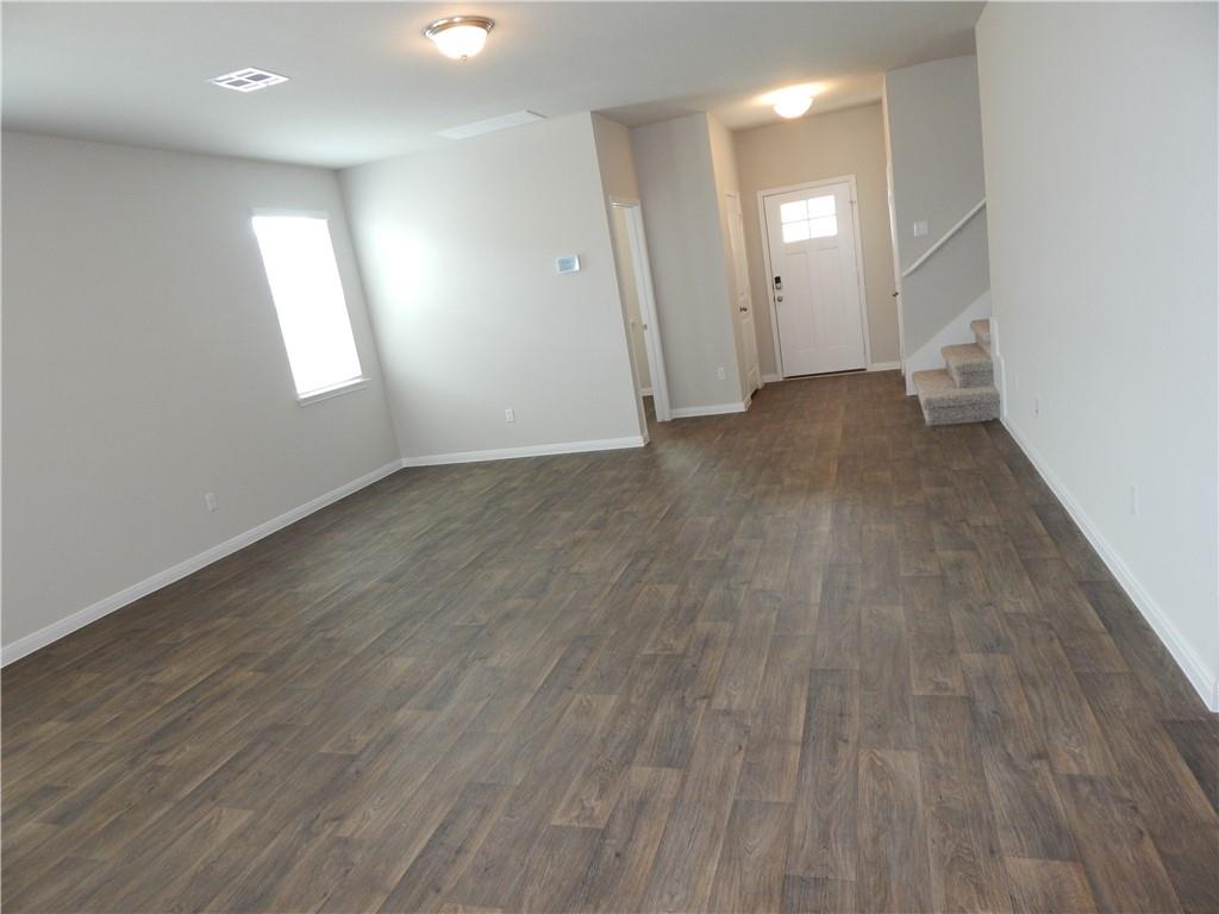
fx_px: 775
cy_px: 457
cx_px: 610
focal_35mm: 22
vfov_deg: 61.1
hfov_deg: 76.4
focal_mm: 4
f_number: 3
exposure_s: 1/30
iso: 200
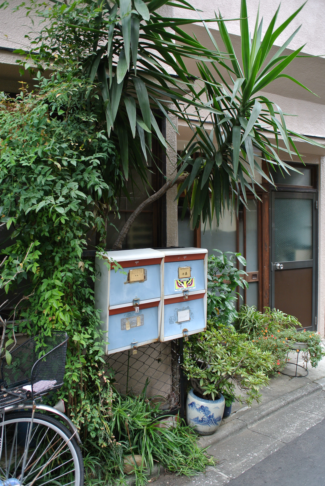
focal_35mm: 27
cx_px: 162
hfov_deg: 48.0
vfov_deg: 67.3
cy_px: 243
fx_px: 365
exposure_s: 1/125
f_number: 2.8
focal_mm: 10
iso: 100
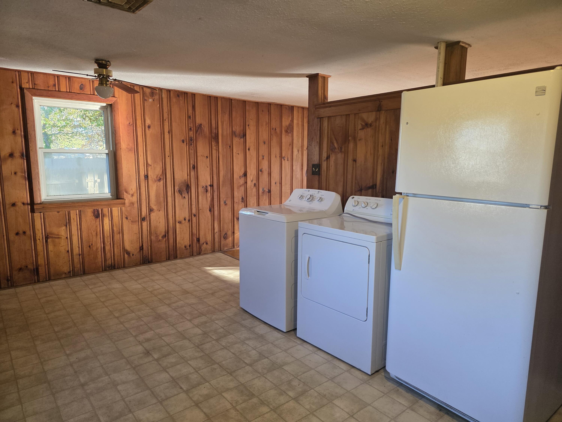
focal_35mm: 23
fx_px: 373
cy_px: 211
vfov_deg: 58.9
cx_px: 281
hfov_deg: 73.9
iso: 200
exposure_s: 1/120
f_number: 1.7
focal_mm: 6.3
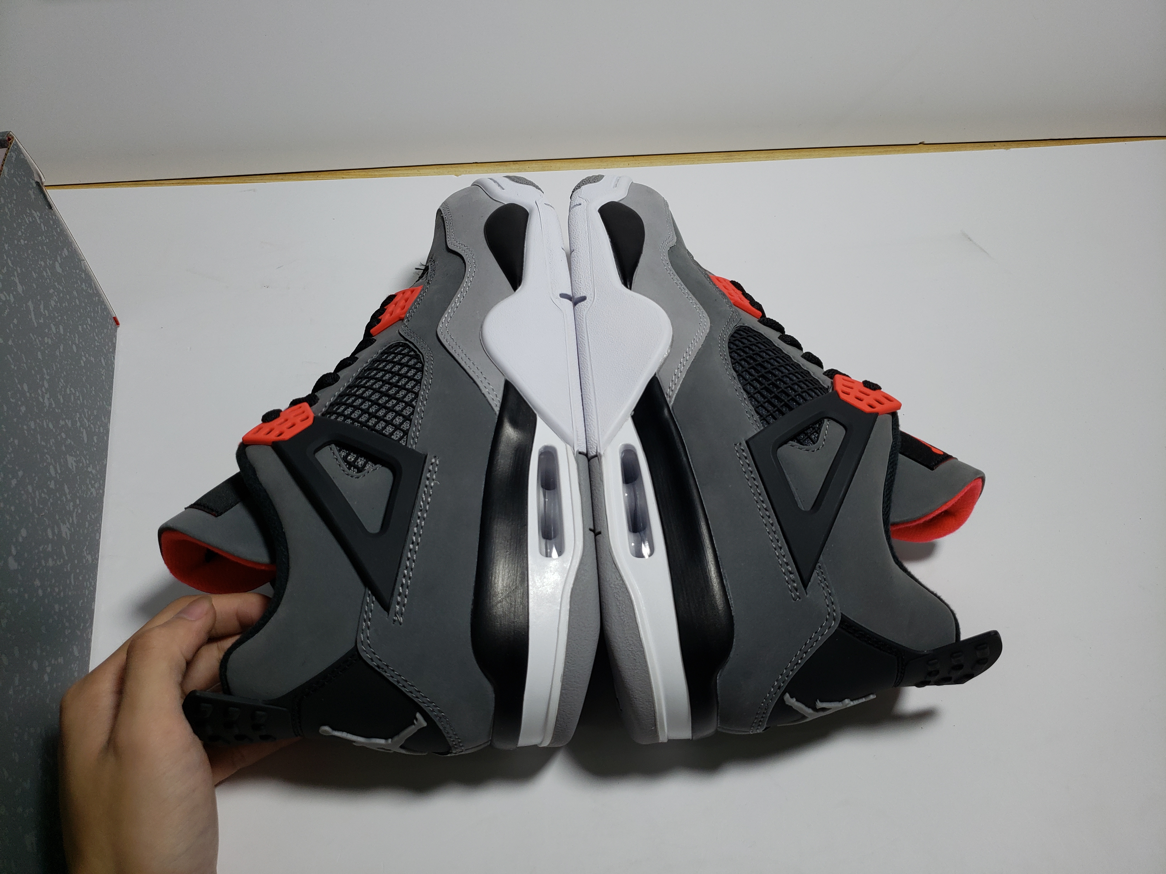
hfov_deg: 67.3
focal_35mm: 26
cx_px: 583
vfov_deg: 53.1
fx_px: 876
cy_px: 437
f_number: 1.5
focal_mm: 4.3
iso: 50
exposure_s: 1/677
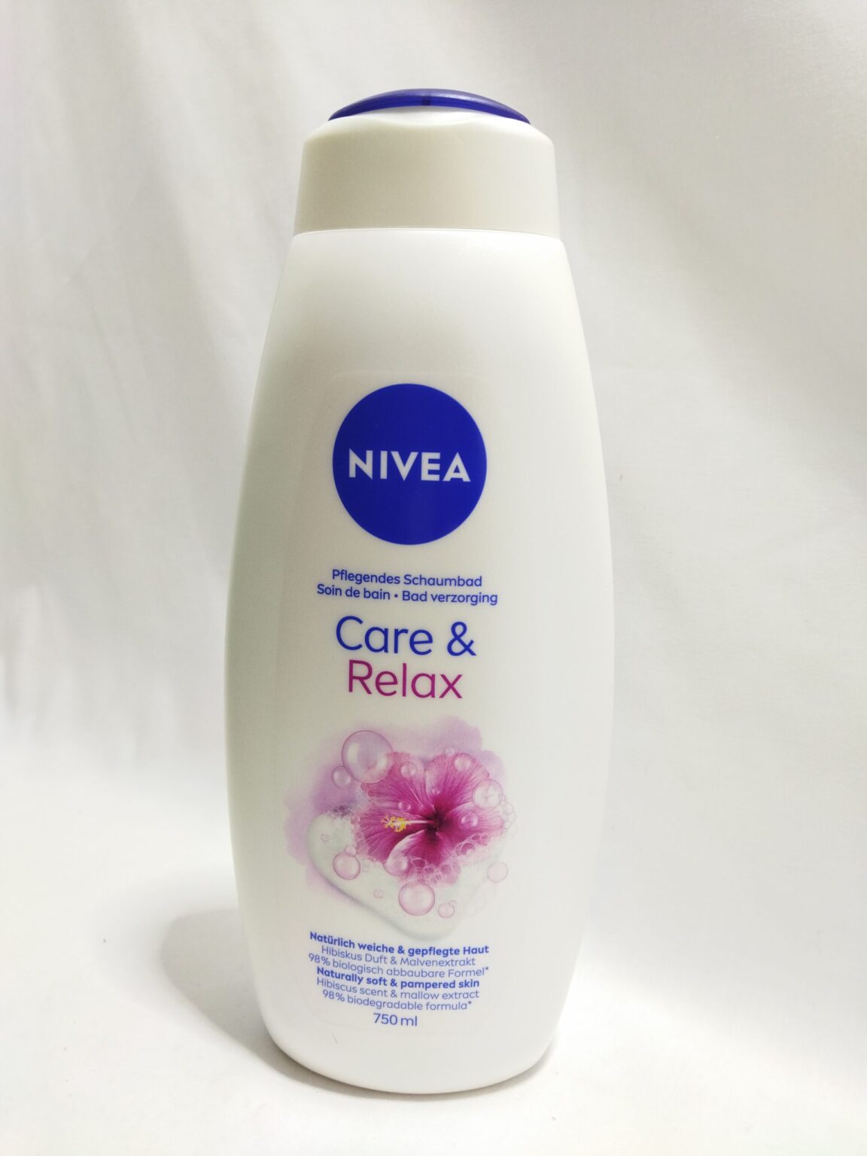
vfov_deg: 65.3
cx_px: 434
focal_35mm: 27
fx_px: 902
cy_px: 578
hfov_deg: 51.4
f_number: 1.79
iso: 123
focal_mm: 4.71
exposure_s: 1/100
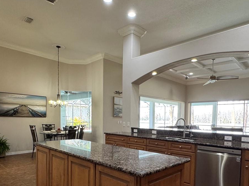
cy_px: 128
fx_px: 180
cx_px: 128
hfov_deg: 69.4
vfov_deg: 53.5
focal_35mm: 25
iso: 250
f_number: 2.2
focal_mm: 2.22
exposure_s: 1/120
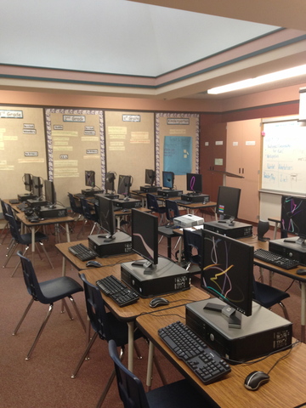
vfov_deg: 55.4
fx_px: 389
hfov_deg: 42.9
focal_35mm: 33
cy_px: 204
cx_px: 153
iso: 100
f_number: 2.4
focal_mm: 4.12
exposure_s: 1/20
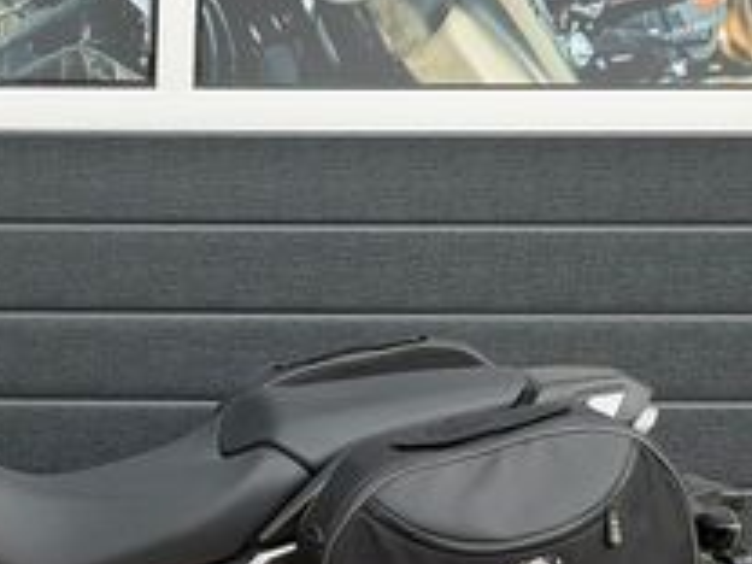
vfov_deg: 9.9
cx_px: -199
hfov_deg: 12.9
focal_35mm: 148
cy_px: 669
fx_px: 3215
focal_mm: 6.76
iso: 80
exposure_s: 1/987
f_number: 1.78
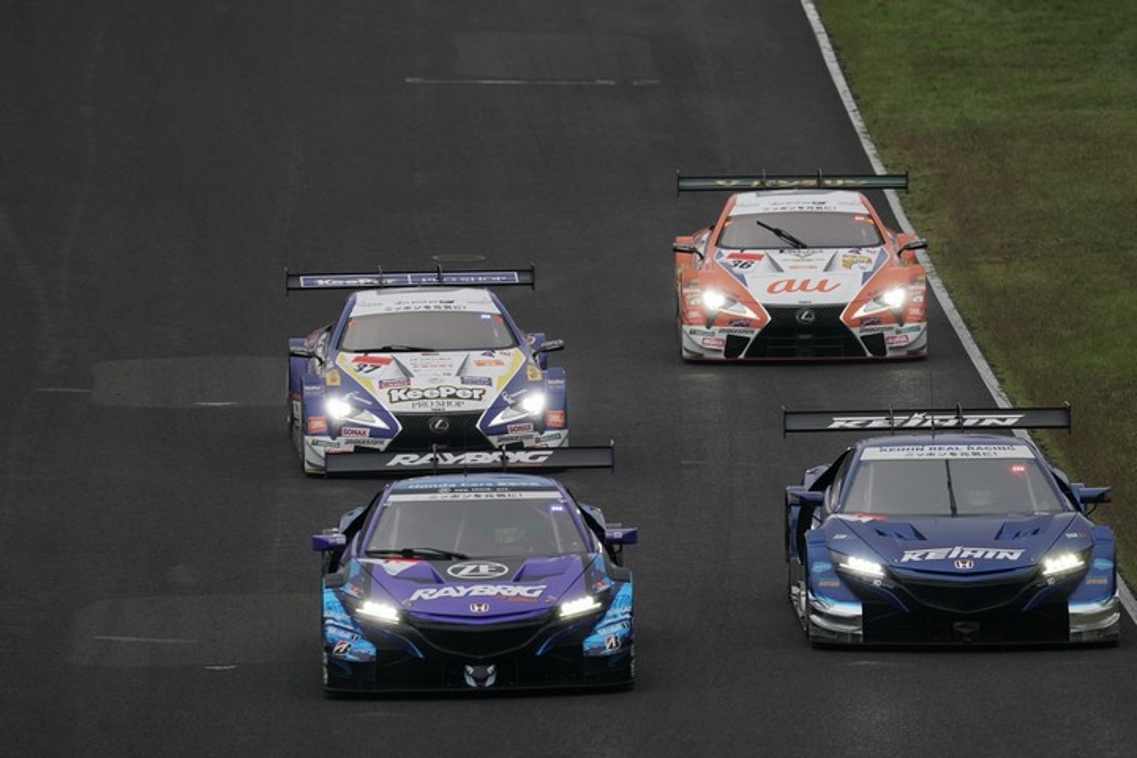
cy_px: 379
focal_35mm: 463
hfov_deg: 4.5
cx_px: 568
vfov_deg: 3.0
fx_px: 14622
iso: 800
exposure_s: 1/640
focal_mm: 463
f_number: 6.3
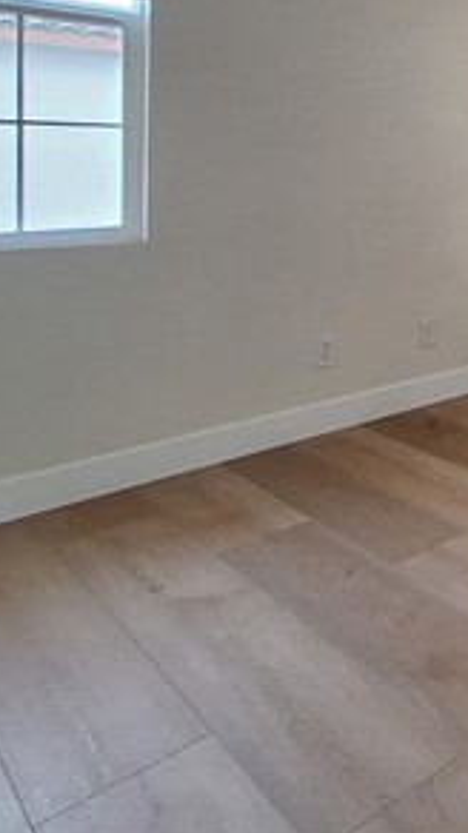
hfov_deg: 24.4
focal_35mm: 31
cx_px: 776
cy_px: 160
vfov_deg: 57.7
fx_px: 685
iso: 200
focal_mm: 1.74
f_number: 2.2
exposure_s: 1/50
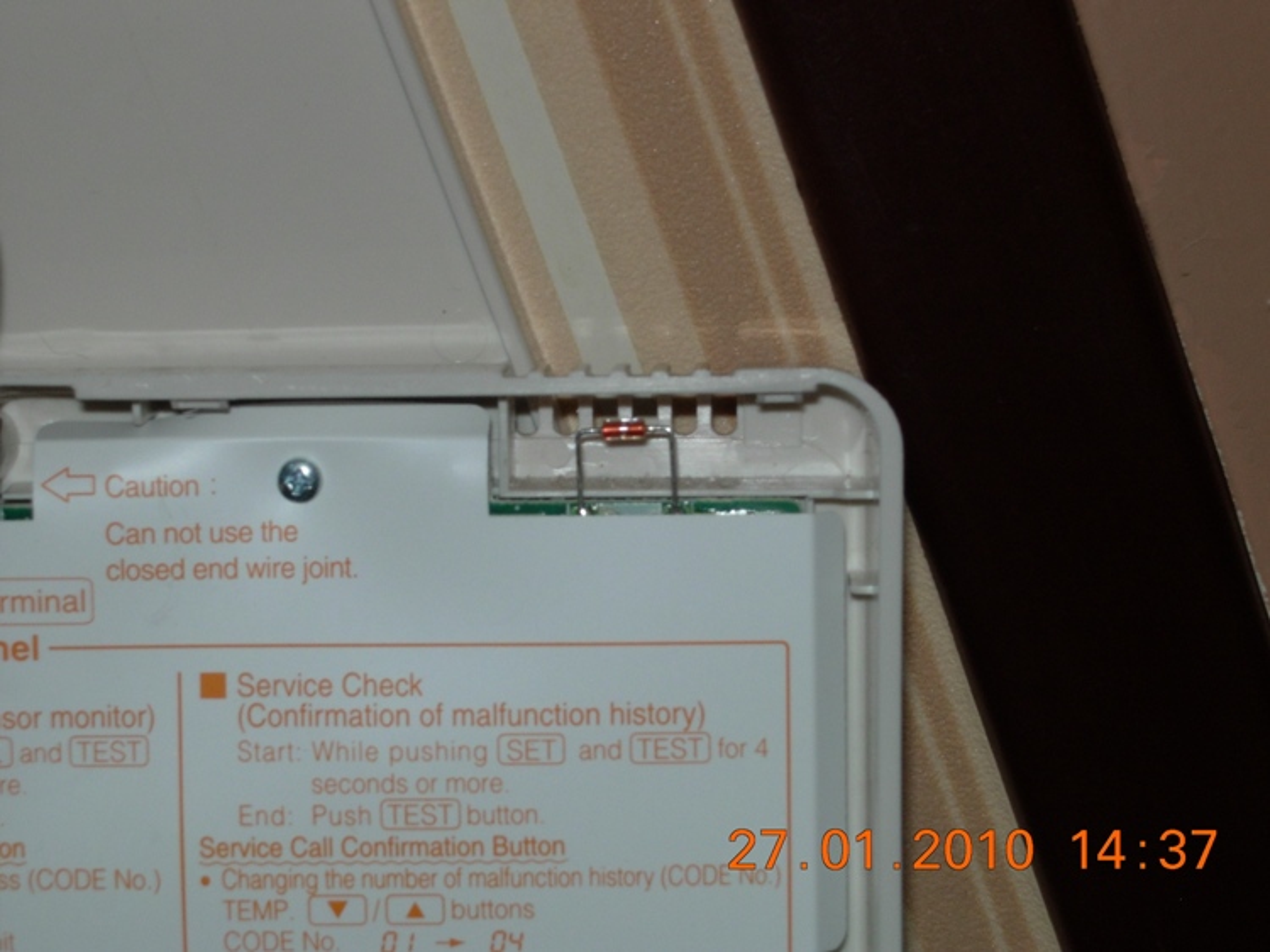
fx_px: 4144
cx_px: 635
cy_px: 476
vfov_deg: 13.1
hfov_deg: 17.4
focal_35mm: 113
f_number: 8.2
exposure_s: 1/64
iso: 79
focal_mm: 23.4
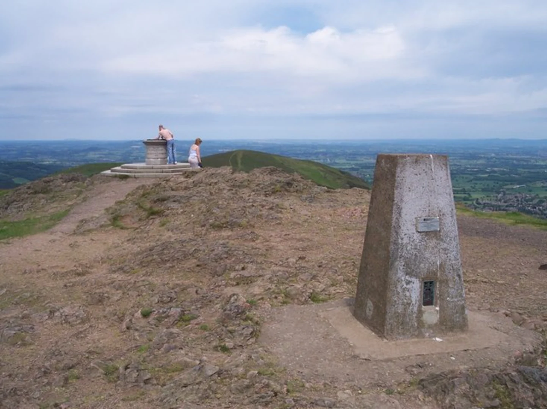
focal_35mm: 38
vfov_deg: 37.7
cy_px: 204
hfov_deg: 49.0
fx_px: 600
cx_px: 274
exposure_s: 1/1000
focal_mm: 8
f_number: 4.8
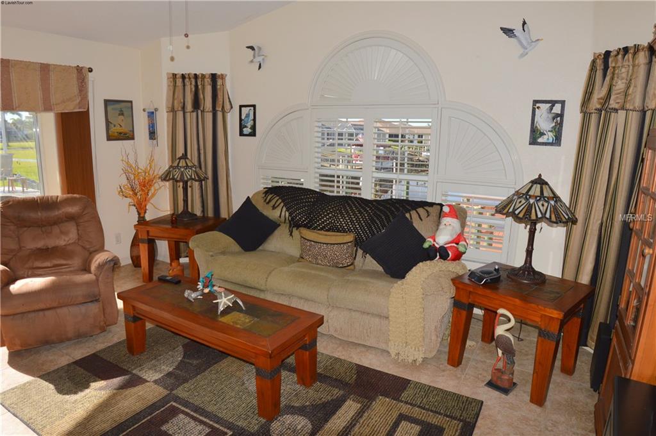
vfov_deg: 56.0
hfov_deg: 77.4
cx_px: 328
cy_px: 218
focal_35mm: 22
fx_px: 409
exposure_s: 1/200
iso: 200
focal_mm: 15
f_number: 7.1
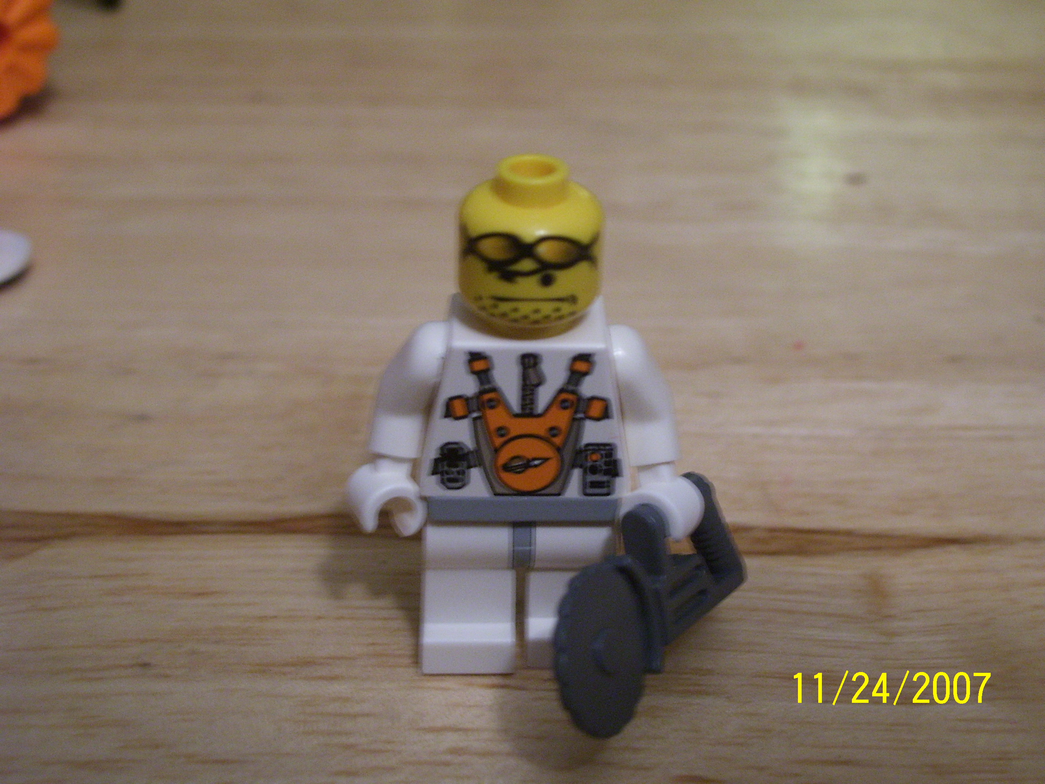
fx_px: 1721
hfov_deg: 33.8
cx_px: 522
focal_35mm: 57
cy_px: 392
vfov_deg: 25.7
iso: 160
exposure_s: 1/8
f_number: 3.4
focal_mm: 9.4
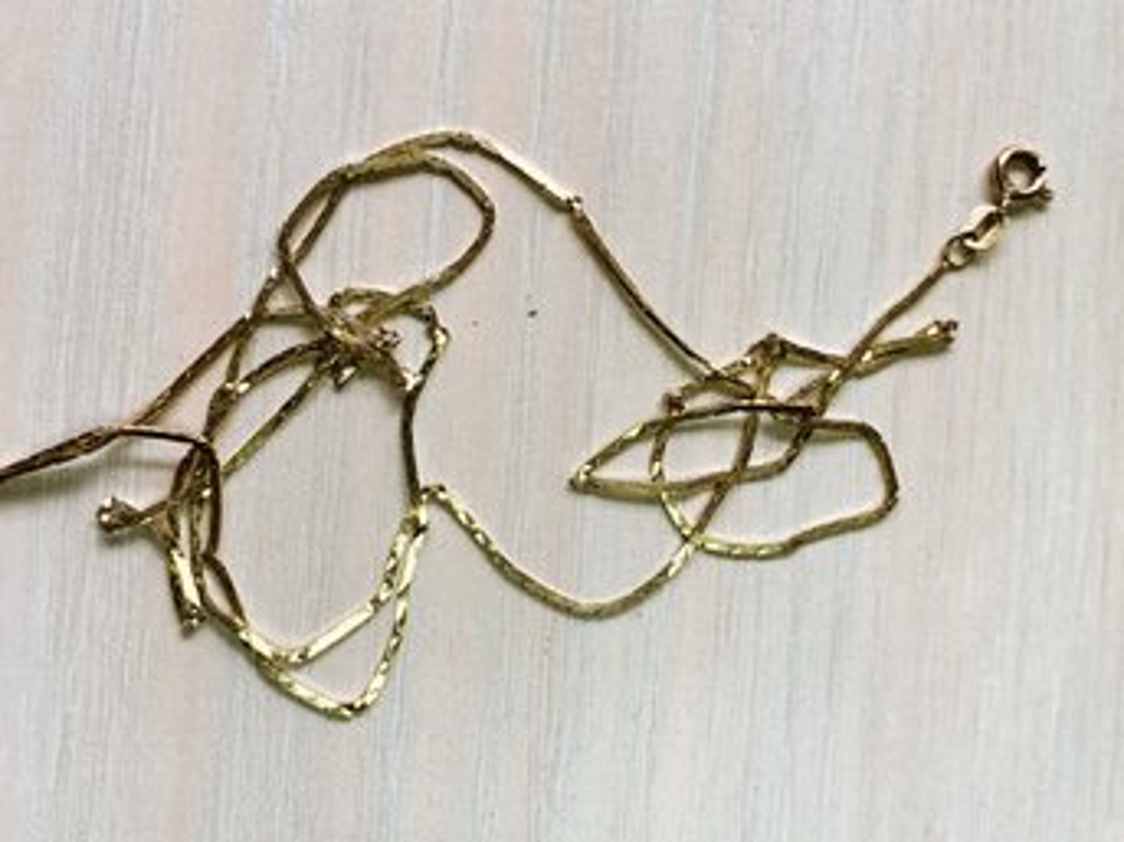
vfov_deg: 29.1
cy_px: 421
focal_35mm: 50
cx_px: 562
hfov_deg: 38.2
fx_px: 1623
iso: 25
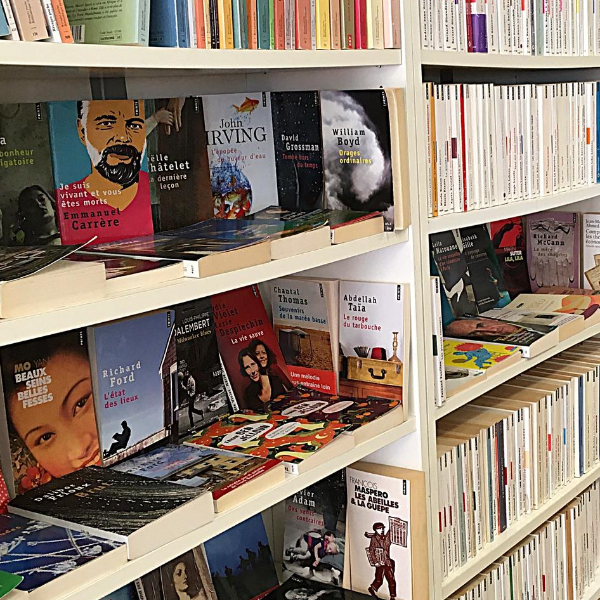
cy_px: 247
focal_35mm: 52
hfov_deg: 32.4
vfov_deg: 32.7
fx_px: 1020
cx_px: 422
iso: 80
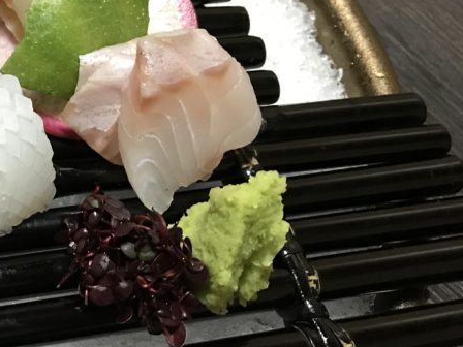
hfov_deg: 27.7
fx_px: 856
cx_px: -45
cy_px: 41
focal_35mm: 64
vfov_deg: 22.4
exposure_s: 1/11
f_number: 1.8
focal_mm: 3.99
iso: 100
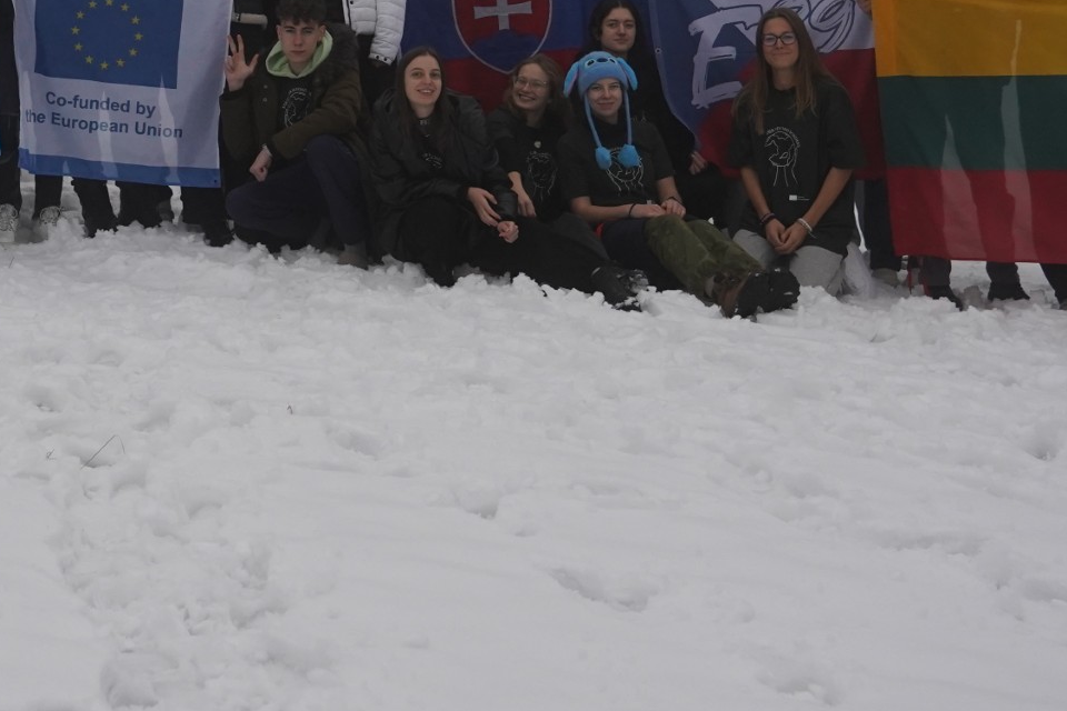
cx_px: 215
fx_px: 2371
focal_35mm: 80
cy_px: 34
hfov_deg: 24.9
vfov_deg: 16.8
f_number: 4
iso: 1600
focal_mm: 30
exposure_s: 1/1000
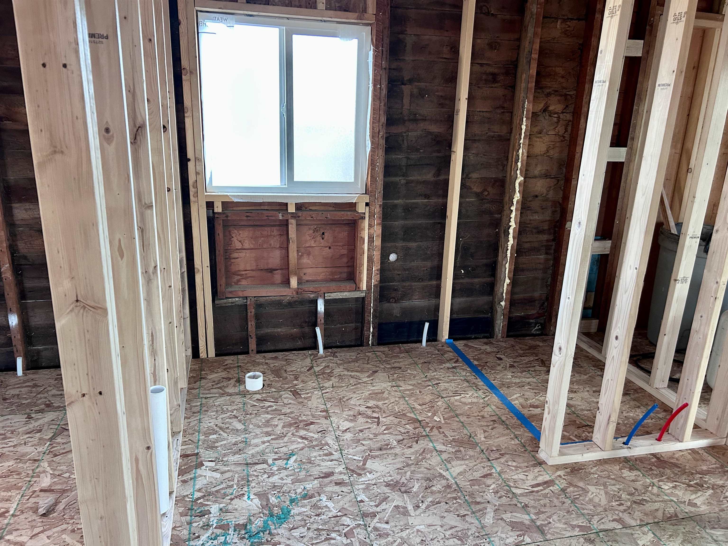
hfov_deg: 67.3
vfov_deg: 53.1
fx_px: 547
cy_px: 273
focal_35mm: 26
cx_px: 364
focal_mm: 5.7
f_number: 1.5
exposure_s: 1/60
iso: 200
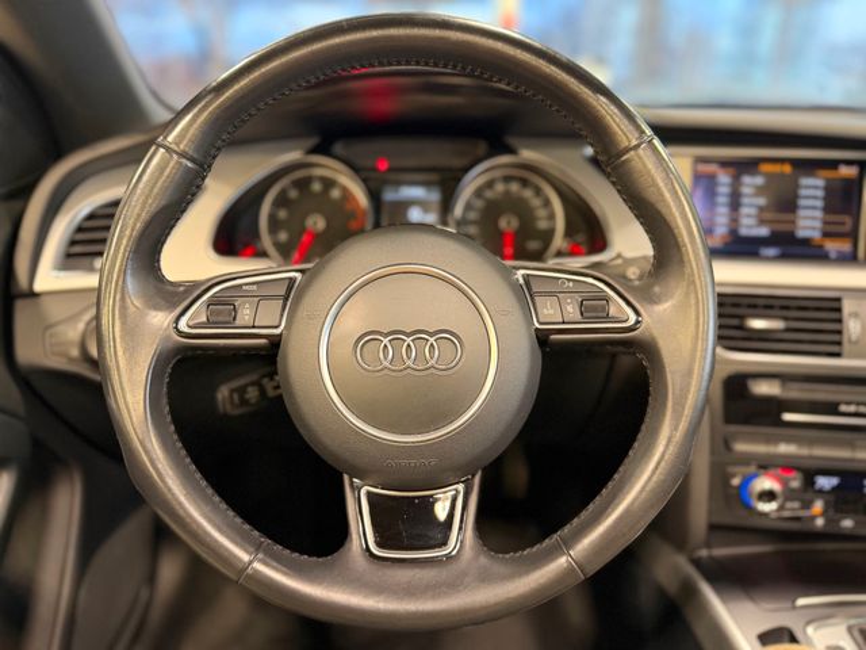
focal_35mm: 24
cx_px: 433
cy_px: 325
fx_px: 600
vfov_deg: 56.8
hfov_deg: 71.6
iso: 400
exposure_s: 1/60
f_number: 1.78
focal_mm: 6.76
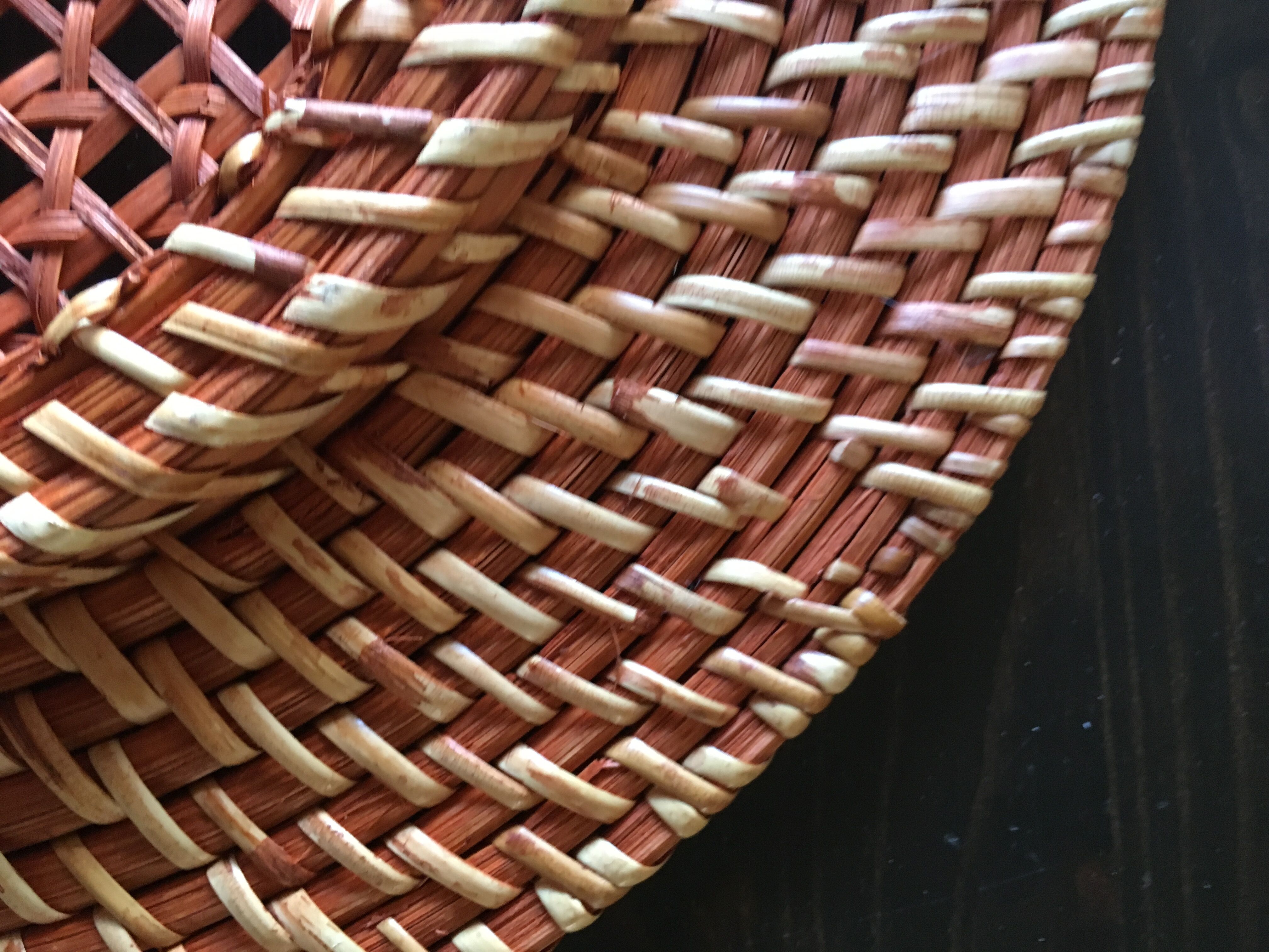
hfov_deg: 61.7
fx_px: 1063
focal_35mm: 29
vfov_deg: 48.2
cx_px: 634
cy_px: 476
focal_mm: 4.15
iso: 200
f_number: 2.2
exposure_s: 1/20
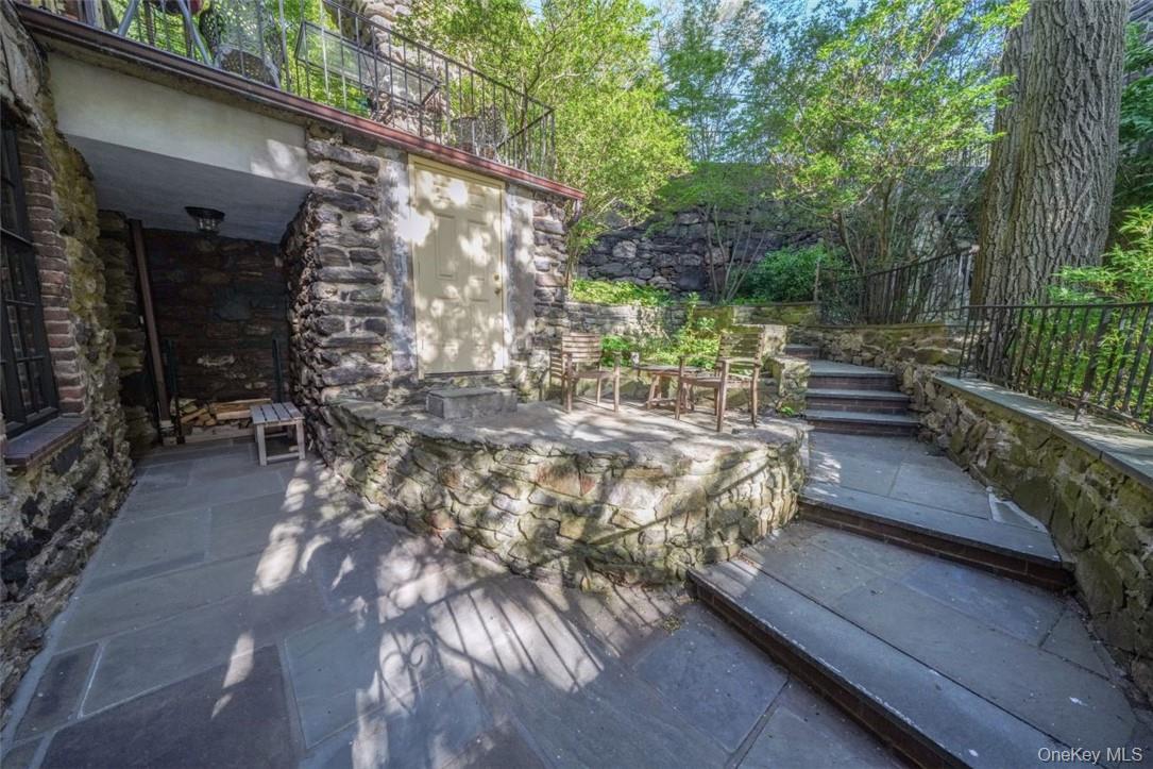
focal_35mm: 12
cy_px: 384
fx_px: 384
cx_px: 576
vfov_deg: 90.0
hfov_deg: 112.6
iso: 800
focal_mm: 12
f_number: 10
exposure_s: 1/80
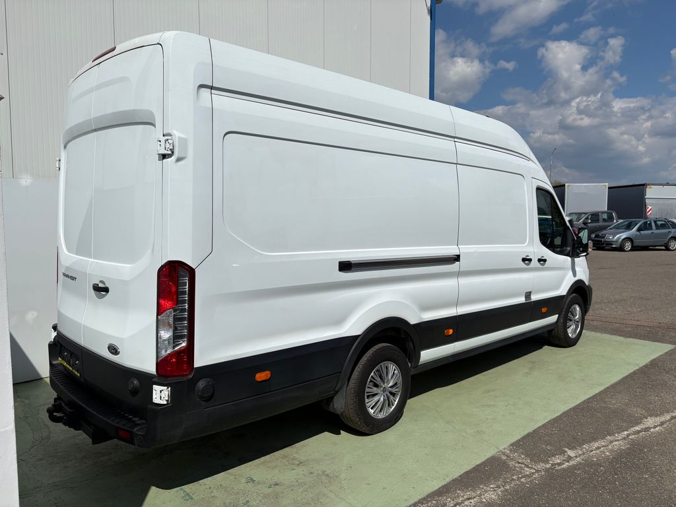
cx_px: 338
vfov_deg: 53.1
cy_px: 254
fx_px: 508
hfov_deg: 67.3
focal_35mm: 26
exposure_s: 1/14493
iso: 40
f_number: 1.6
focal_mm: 5.96
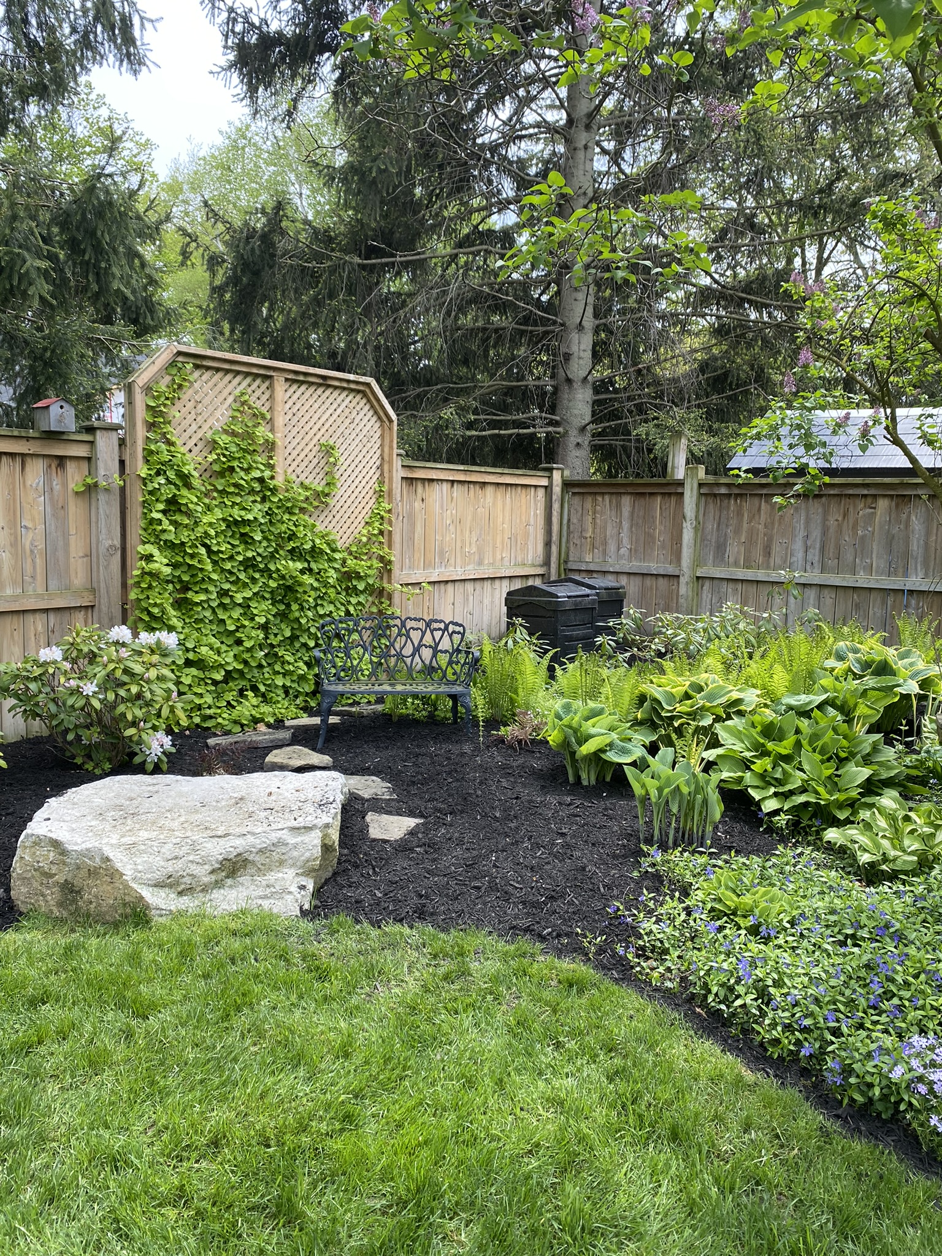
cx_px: 471
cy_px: 628
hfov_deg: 53.1
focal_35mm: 26
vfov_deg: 67.3
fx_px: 943
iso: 32
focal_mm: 4.25
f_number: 1.8
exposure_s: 1/669
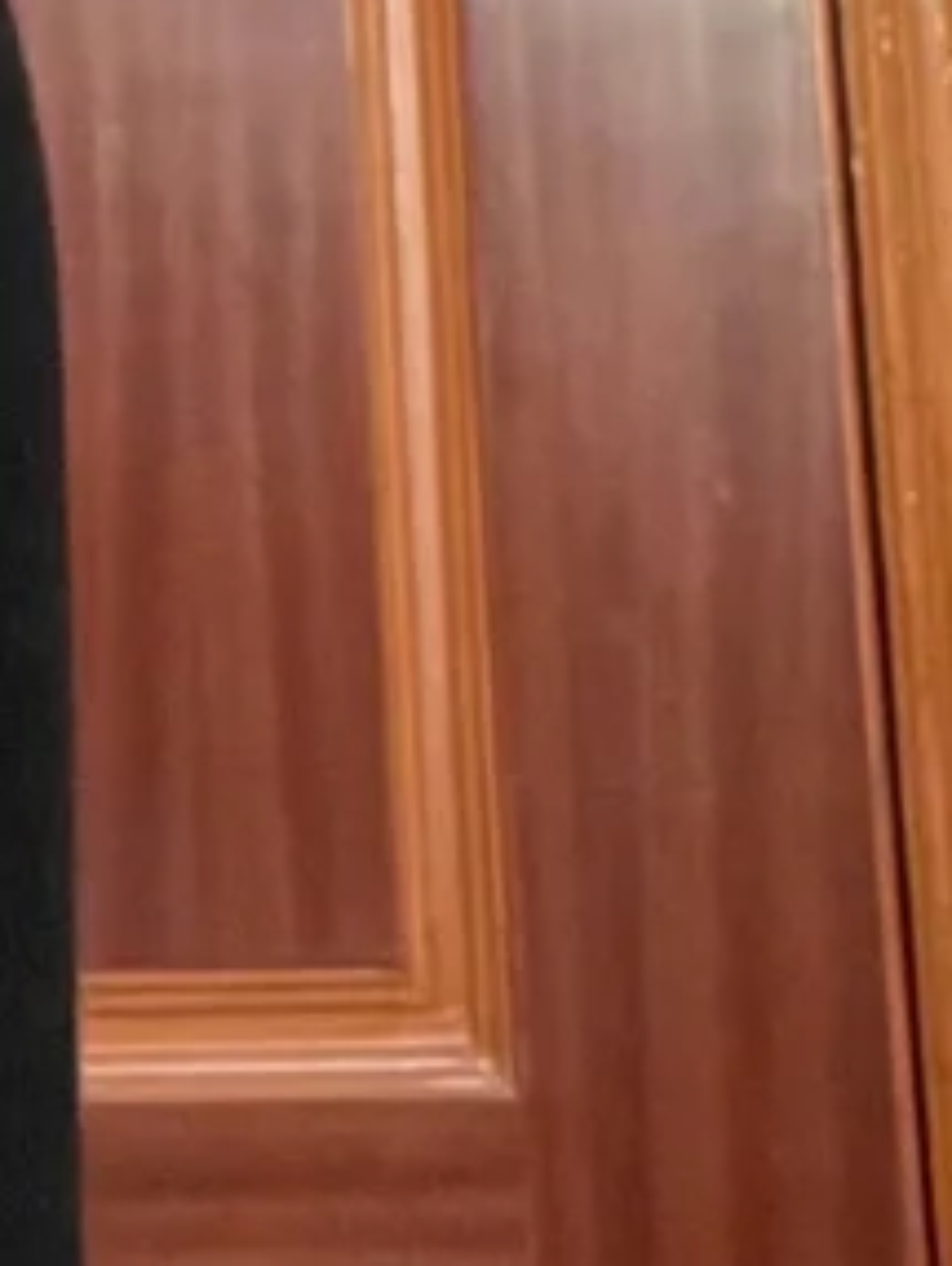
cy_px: 49
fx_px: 5529
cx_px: -372
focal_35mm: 151
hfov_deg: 9.6
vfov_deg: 12.9
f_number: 2.2
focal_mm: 2.71
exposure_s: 1/41
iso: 400
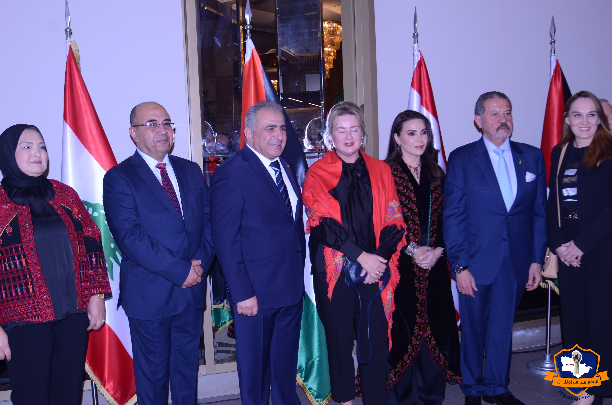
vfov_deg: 36.7
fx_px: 611
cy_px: 202
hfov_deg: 53.2
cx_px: 306
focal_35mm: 36
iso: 320
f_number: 4.5
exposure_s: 1/160
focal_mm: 24
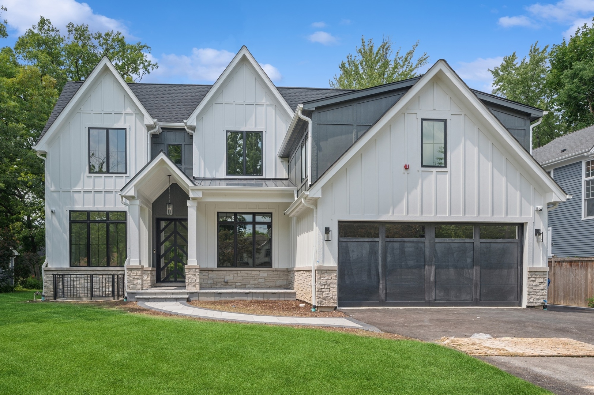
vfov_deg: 55.0
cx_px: 297
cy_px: 198
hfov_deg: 76.1
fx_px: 379
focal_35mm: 23
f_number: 8
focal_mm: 23
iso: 200
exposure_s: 1/180
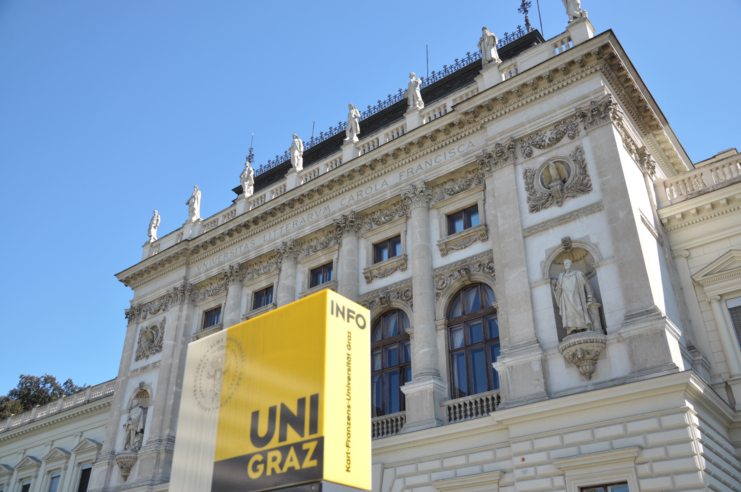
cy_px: 246
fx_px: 678
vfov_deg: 39.9
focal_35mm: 33
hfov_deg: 57.3
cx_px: 370
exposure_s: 1/500
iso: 200
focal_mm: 22
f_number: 5.6
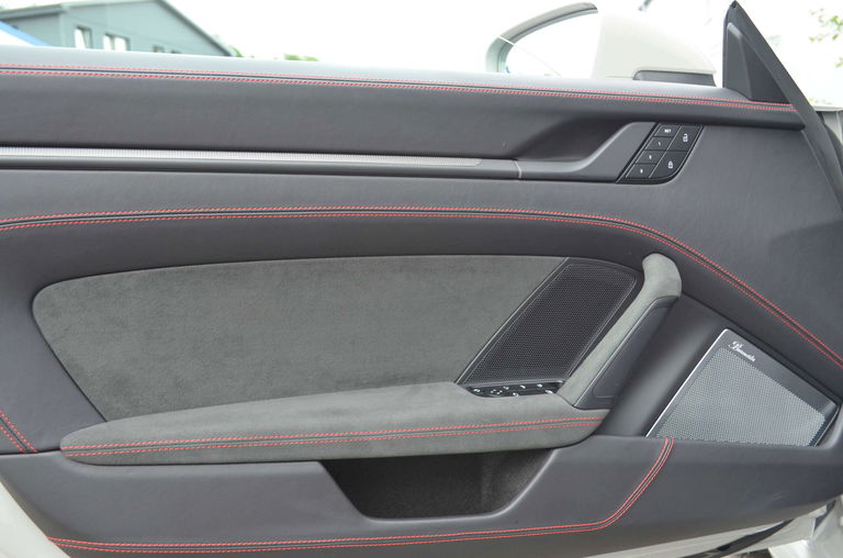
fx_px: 841
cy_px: 279
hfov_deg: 53.2
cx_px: 422
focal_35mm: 36
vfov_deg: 36.7
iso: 400
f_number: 4.5
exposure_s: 1/80
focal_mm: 24
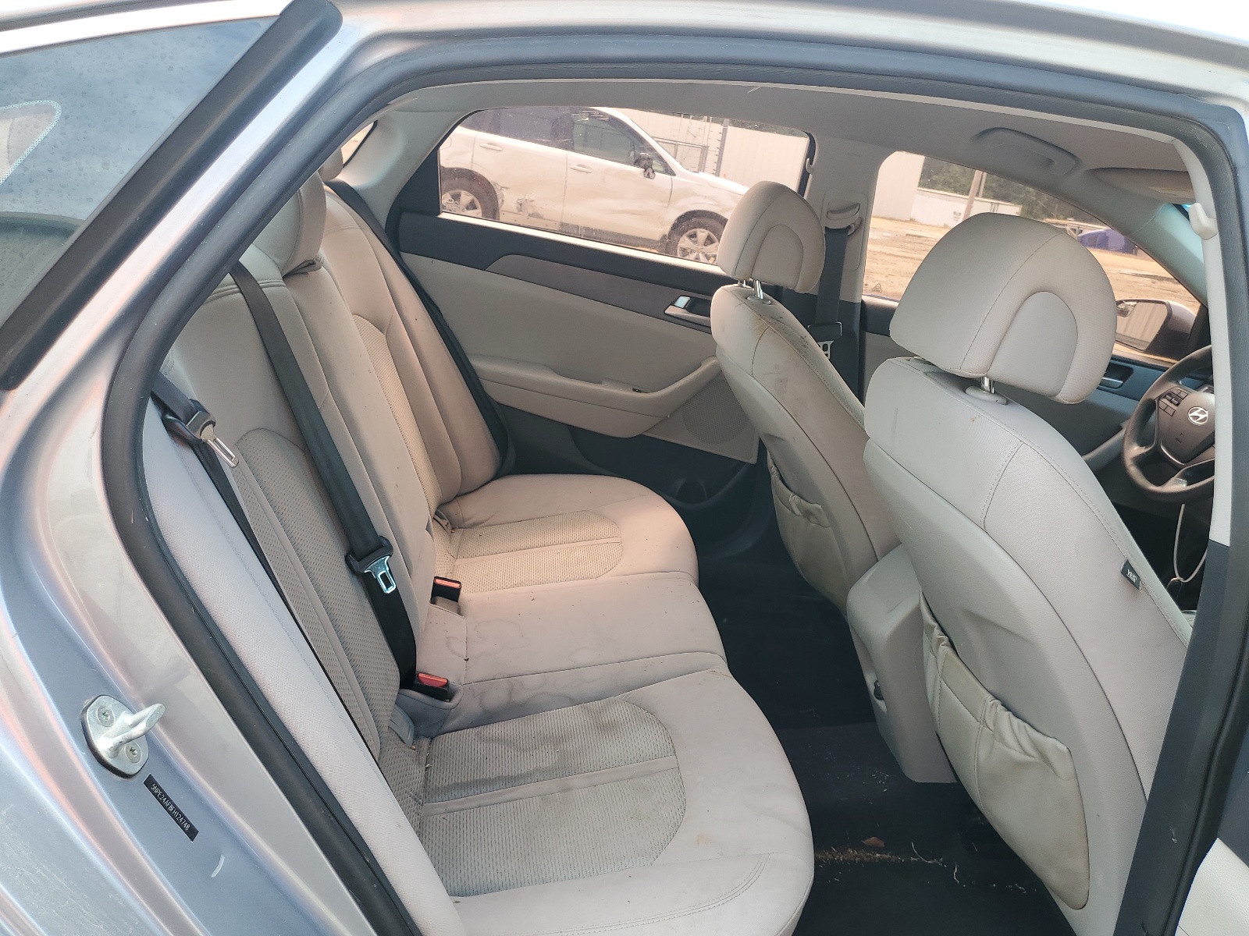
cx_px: 624
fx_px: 938
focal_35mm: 26
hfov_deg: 67.3
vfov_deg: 53.1
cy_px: 468
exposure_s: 1/227
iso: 50
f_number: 1.5
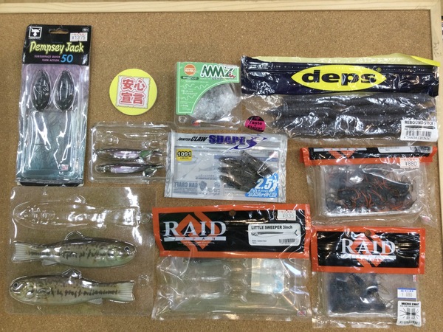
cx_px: 222
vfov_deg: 45.4
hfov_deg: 58.4
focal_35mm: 31
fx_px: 397
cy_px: 166
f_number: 2.4
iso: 25
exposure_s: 1/30
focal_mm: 3.3
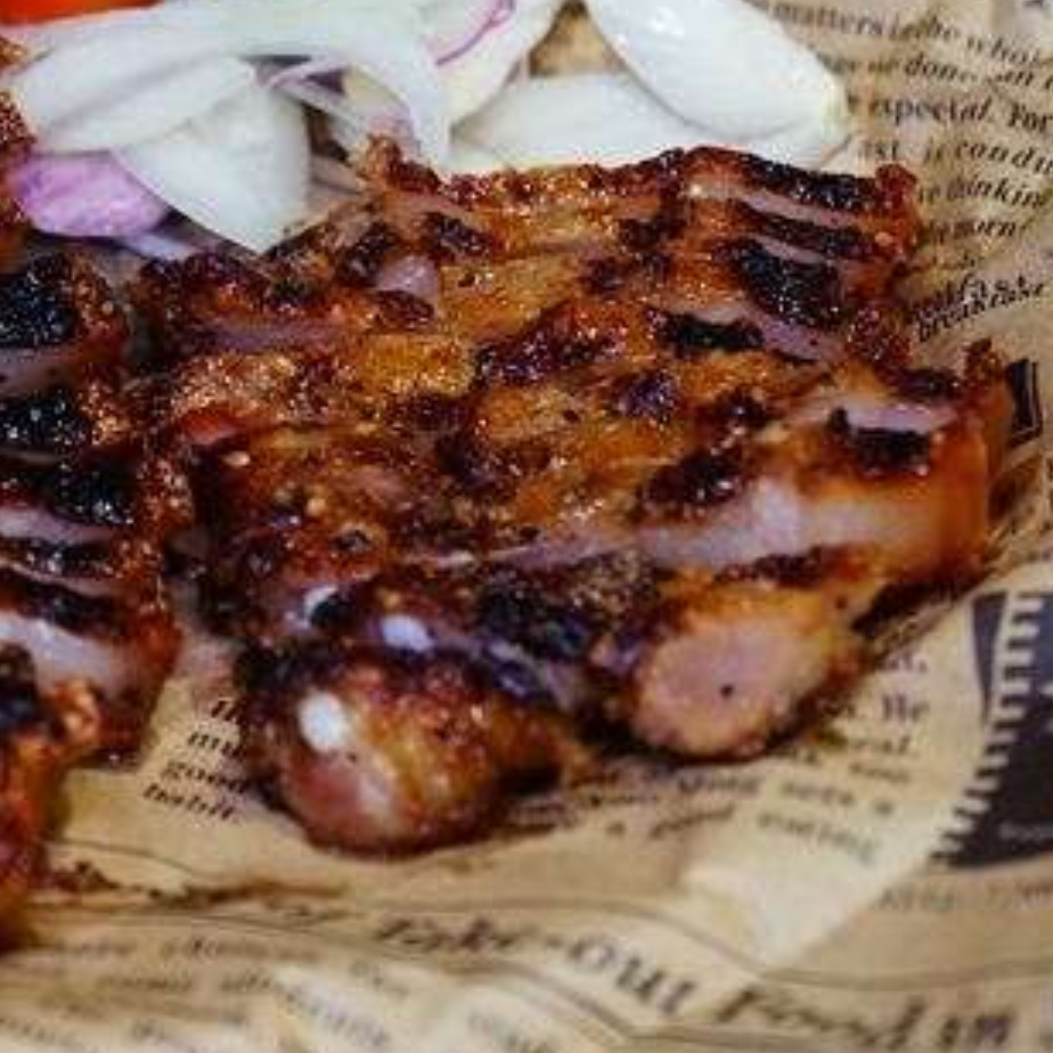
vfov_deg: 14.8
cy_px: 234
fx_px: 4027
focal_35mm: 117
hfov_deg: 14.8
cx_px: 219
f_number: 5
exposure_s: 1/60
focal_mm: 53
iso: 800
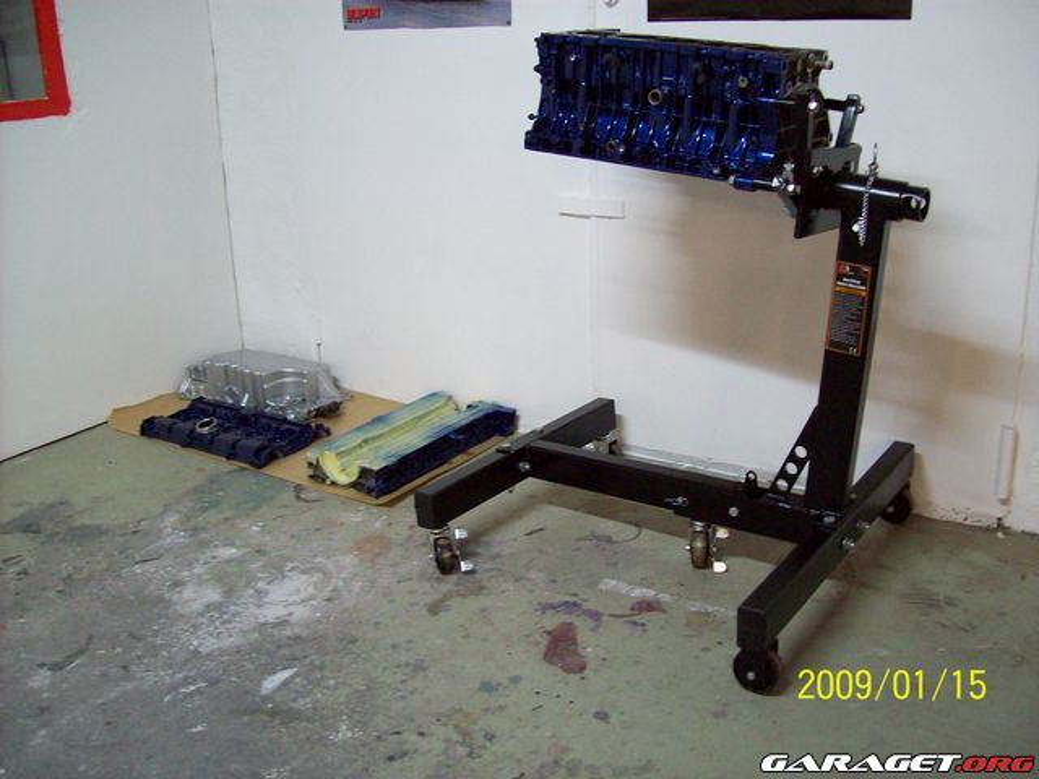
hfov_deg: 51.4
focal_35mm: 36
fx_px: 1081
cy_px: 390
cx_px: 520
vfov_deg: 39.7
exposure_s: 1/8
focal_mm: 6
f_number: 2.7
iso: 175
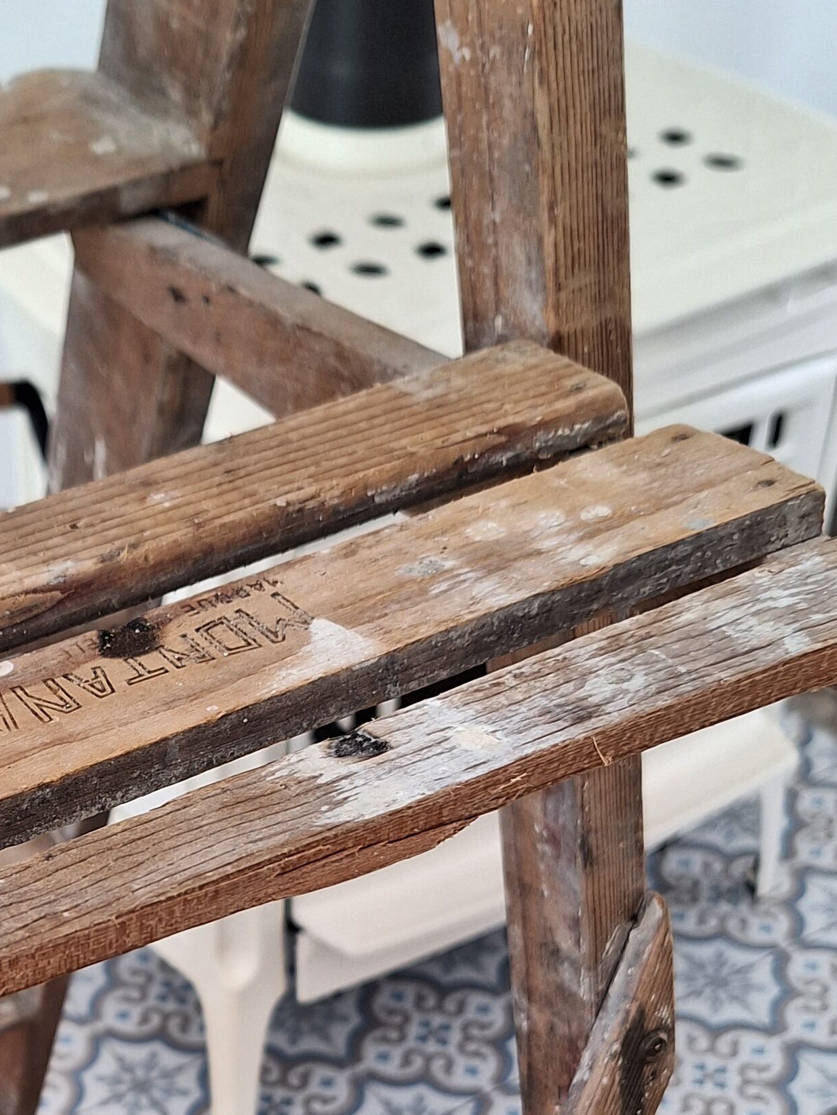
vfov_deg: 31.9
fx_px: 1837
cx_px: 163
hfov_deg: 25.2
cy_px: 1040
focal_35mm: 57
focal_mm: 5.54
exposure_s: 1/50
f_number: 1.8
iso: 100
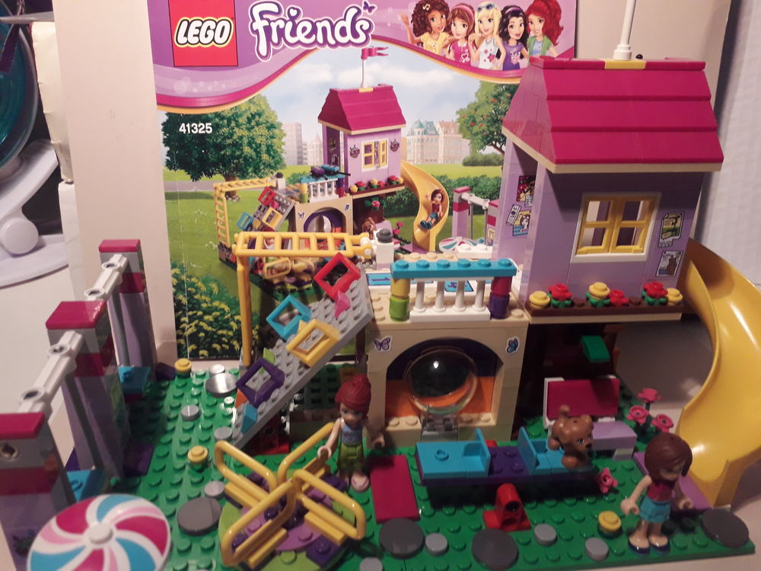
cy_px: 286
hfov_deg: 65.3
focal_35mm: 27
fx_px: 594
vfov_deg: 51.4
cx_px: 380
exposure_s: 1/50
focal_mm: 3.6
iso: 125
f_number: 1.9
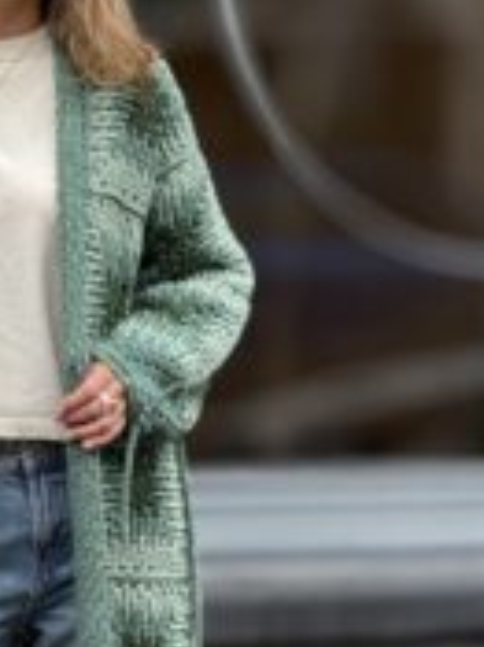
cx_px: 15
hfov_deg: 5.4
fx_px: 5114
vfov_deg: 7.2
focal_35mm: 274
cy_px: 488
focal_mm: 15.66
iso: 50
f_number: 2.8
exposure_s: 1/267
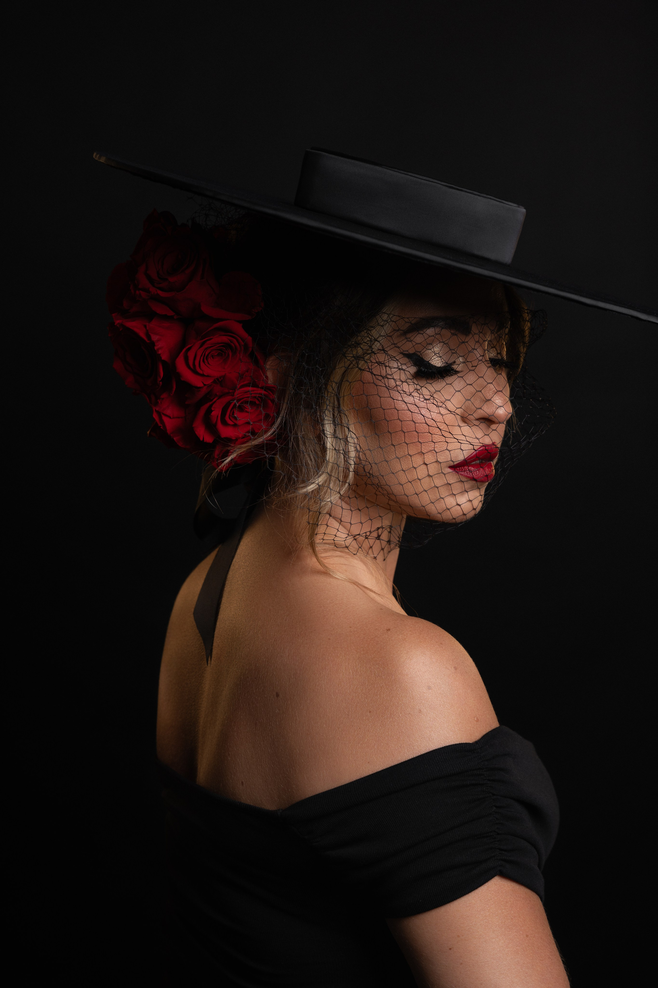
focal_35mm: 70
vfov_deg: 28.8
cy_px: 494
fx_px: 1919
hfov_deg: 19.5
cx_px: 329
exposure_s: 1/200
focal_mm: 70
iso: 100
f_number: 5.6
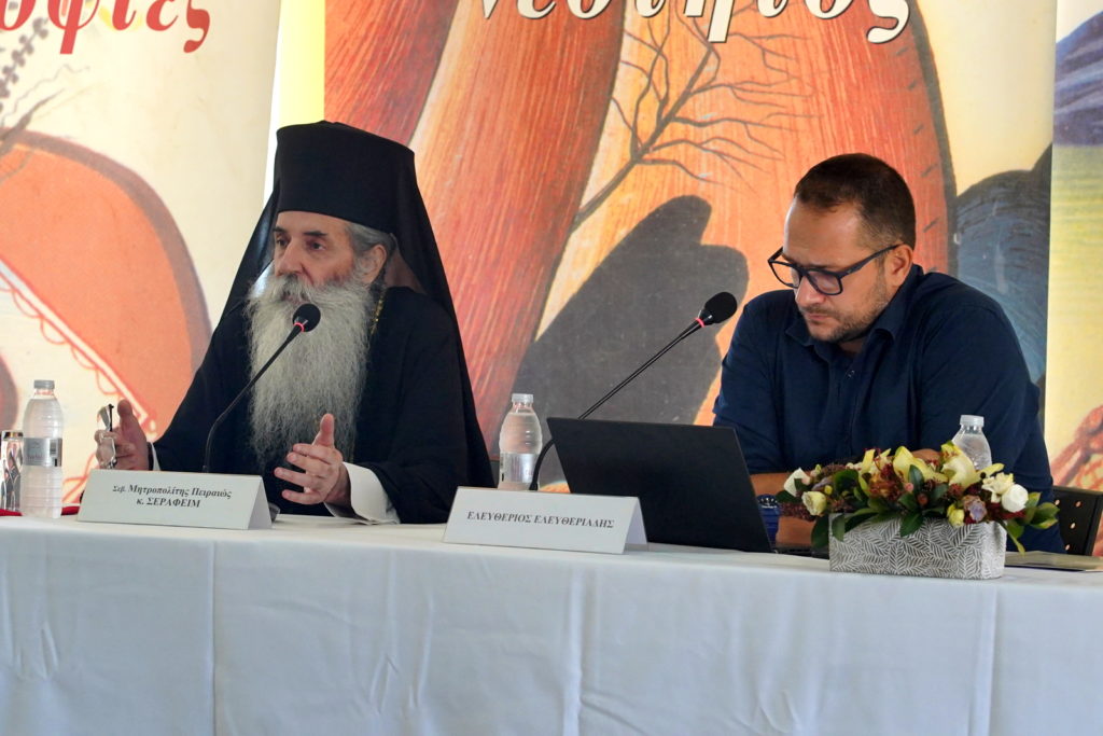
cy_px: 368
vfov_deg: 9.3
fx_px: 4504
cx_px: 552
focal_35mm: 147
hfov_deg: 14.0
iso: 1600
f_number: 5.6
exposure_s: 1/160
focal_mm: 98
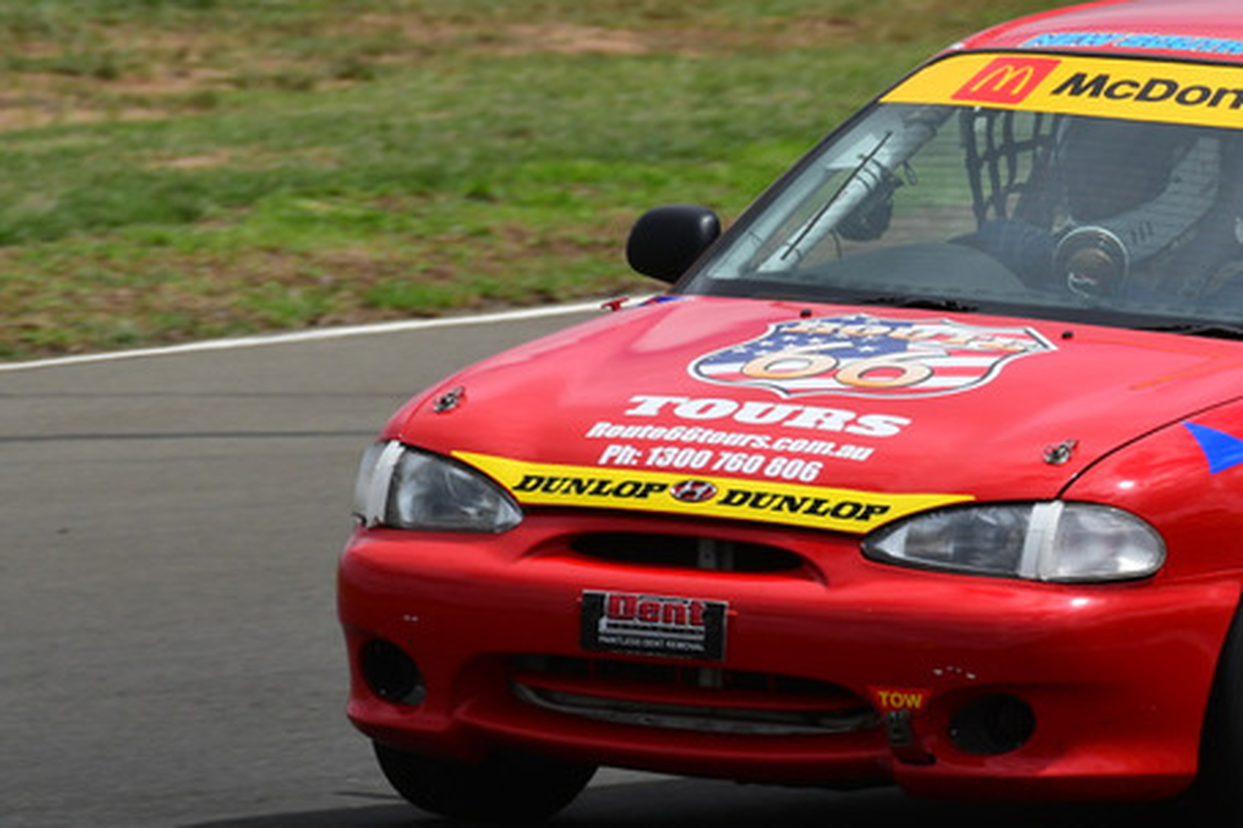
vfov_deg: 1.2
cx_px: 1068
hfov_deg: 1.7
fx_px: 41002
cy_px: 295
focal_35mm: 1188
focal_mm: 450
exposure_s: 1/640
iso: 200
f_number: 10
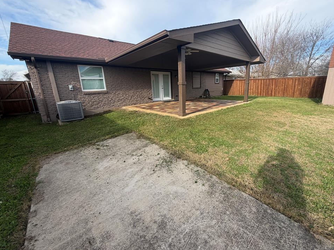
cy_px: 122
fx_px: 145
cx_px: 176
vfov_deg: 81.7
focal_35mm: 15
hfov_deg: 98.1
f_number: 2.2
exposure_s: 1/590
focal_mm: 2.22
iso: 40
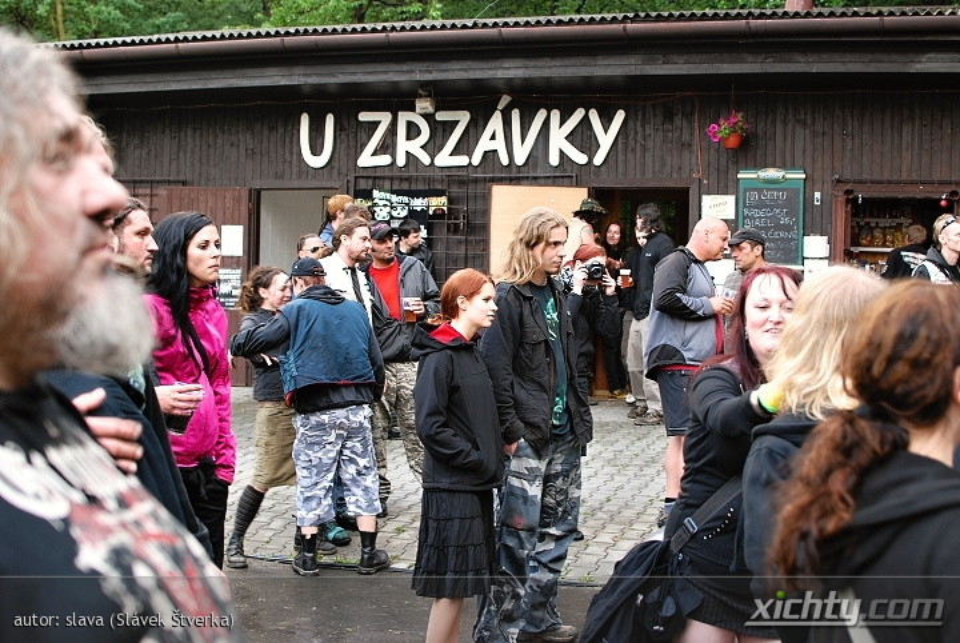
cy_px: 322
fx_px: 1402
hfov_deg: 37.8
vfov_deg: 25.8
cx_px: 480
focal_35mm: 52
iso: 250
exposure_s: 1/40
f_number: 4
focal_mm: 35
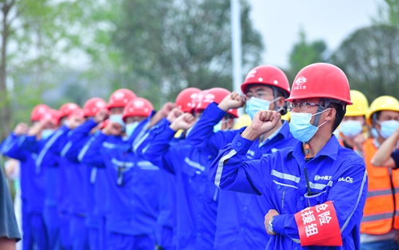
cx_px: 199
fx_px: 2230
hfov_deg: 10.2
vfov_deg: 6.4
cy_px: 127
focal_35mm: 205
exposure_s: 1/250
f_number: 6.3
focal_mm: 200
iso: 800
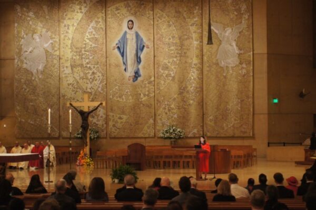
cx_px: 158
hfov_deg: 19.5
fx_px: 921
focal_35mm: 105
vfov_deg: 13.0
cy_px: 105
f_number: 4.5
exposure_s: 1/40
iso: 1600
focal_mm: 70
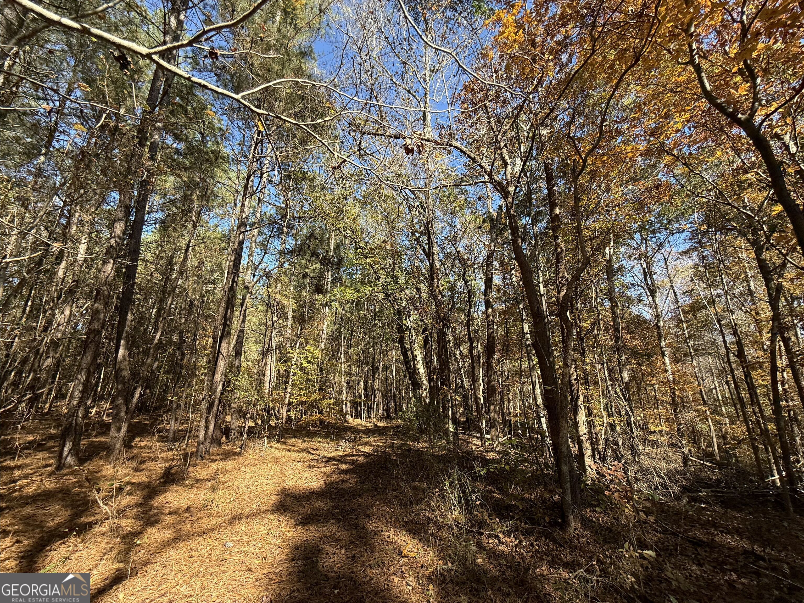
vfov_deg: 85.7
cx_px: 402
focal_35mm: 14
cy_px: 302
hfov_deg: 102.1
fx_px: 325
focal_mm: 2.22
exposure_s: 1/289
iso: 50
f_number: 2.2
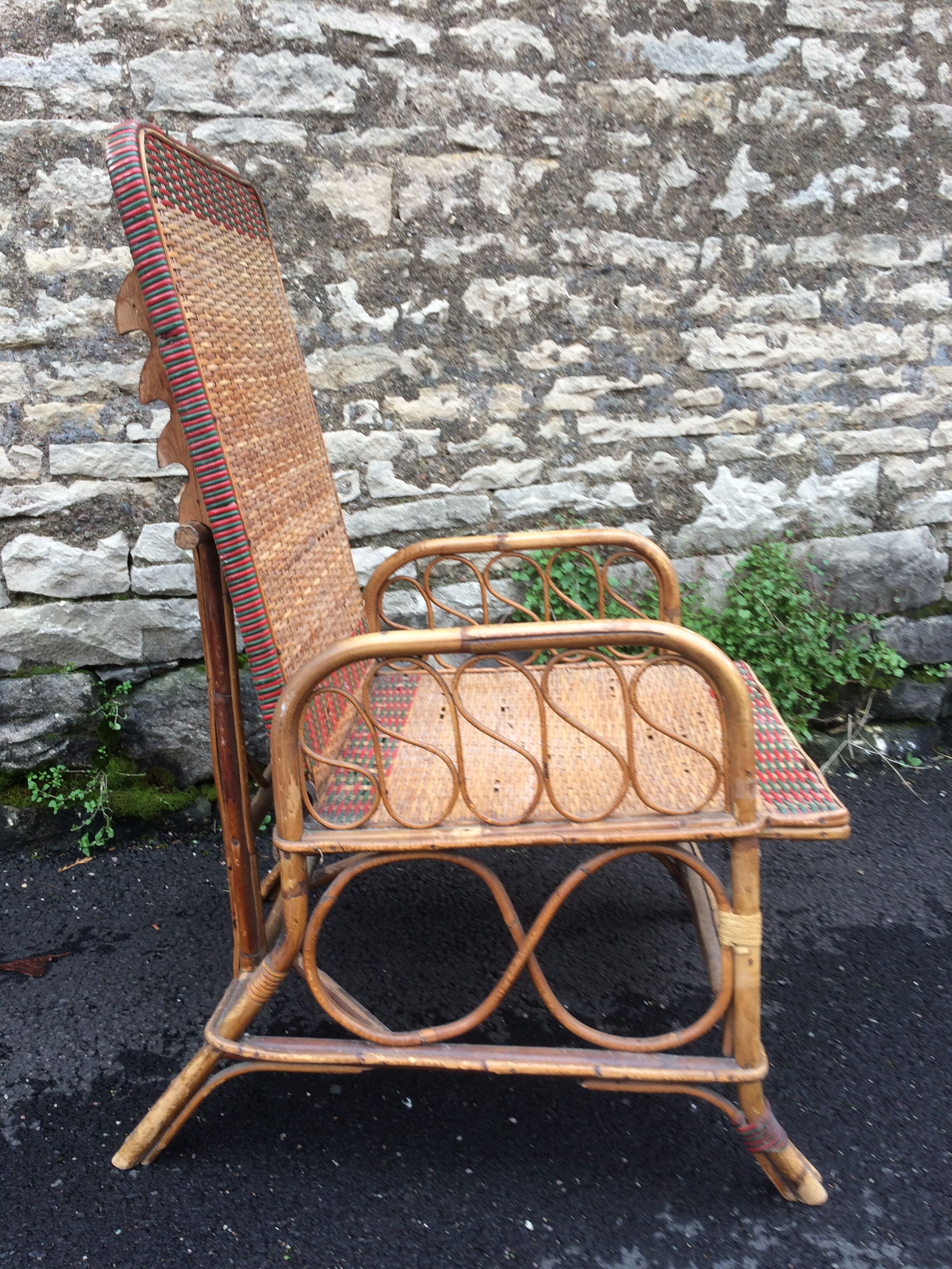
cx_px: 476
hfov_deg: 48.2
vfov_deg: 61.7
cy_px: 634
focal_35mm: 29
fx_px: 1063
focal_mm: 4.15
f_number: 2.2
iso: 40
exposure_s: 1/100
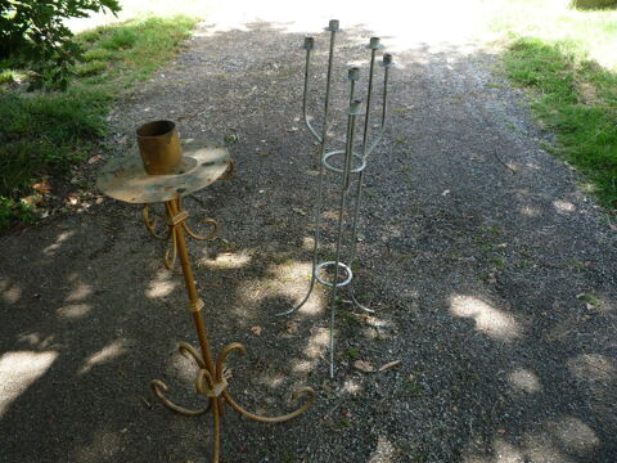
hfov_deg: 60.0
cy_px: 232
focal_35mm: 30
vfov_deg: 46.8
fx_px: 535
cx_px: 308
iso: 100
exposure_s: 1/100
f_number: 3.3
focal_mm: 5.2
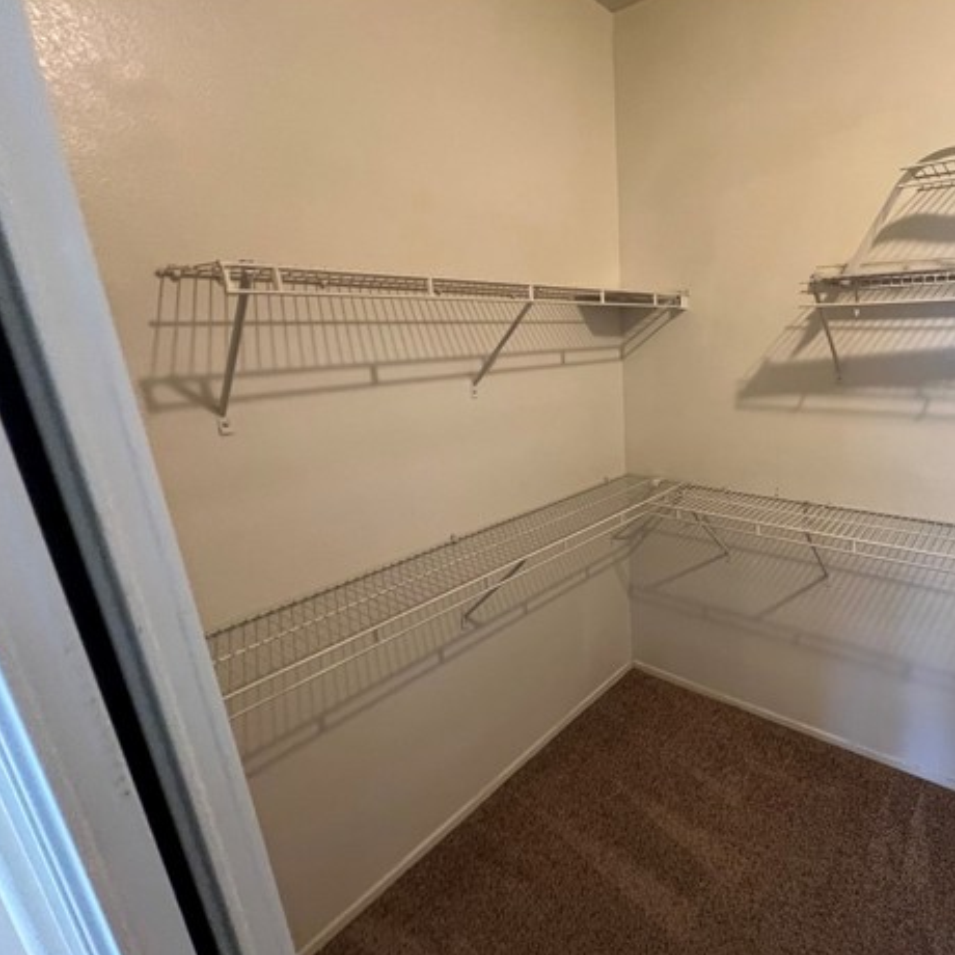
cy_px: 480
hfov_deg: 84.1
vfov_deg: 87.4
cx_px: 644
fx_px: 499
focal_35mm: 16
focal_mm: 1.57
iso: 500
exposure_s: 1/60
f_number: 1.8
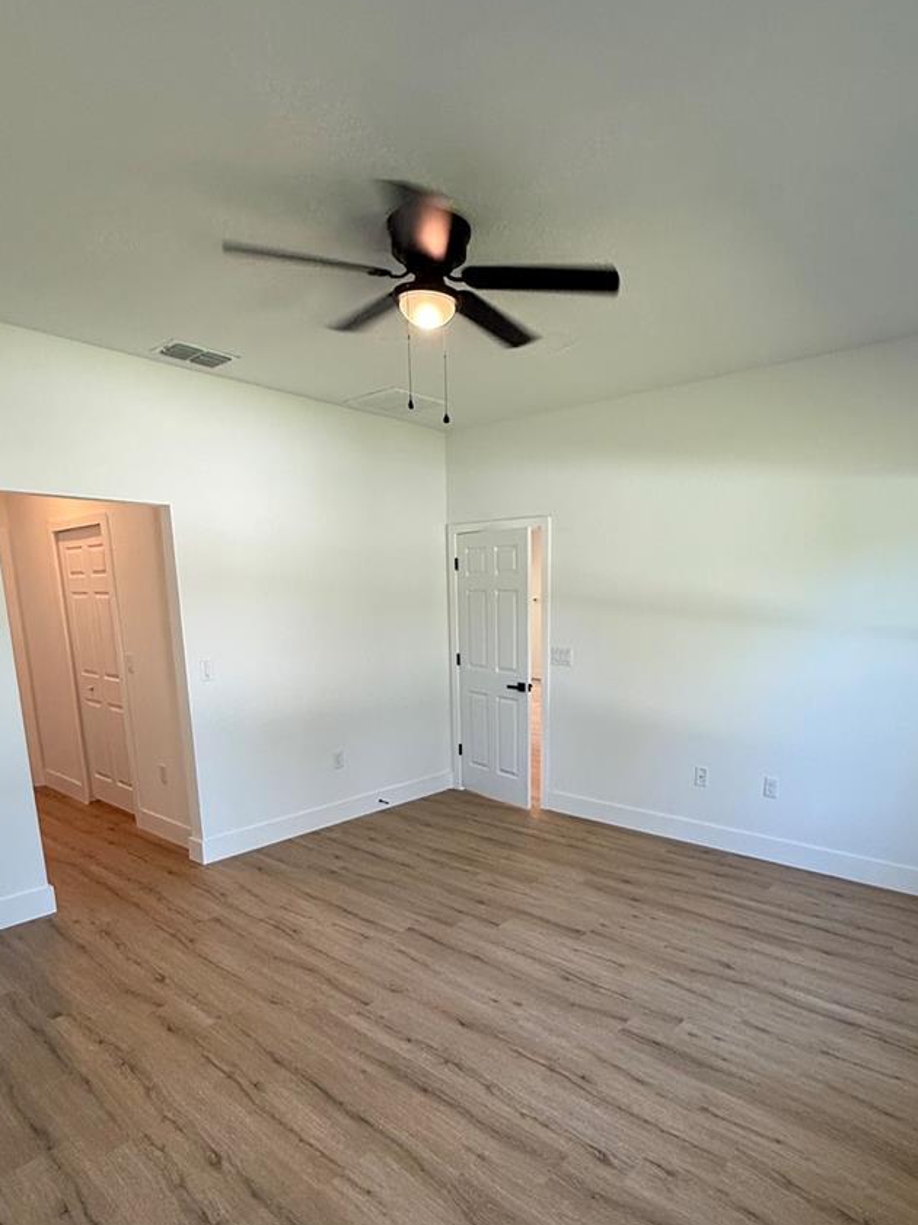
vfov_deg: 80.6
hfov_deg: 65.8
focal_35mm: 20
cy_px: 744
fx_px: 707
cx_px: 504
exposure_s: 1/120
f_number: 2.2
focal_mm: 2.22
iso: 160
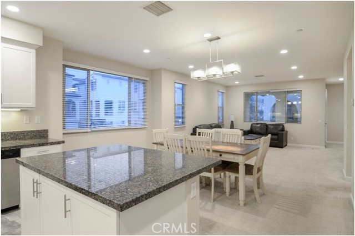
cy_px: 118
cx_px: 178
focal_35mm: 20
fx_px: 192
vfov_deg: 63.1
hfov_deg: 85.5
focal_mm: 13
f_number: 3.2
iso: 100
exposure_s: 1/3
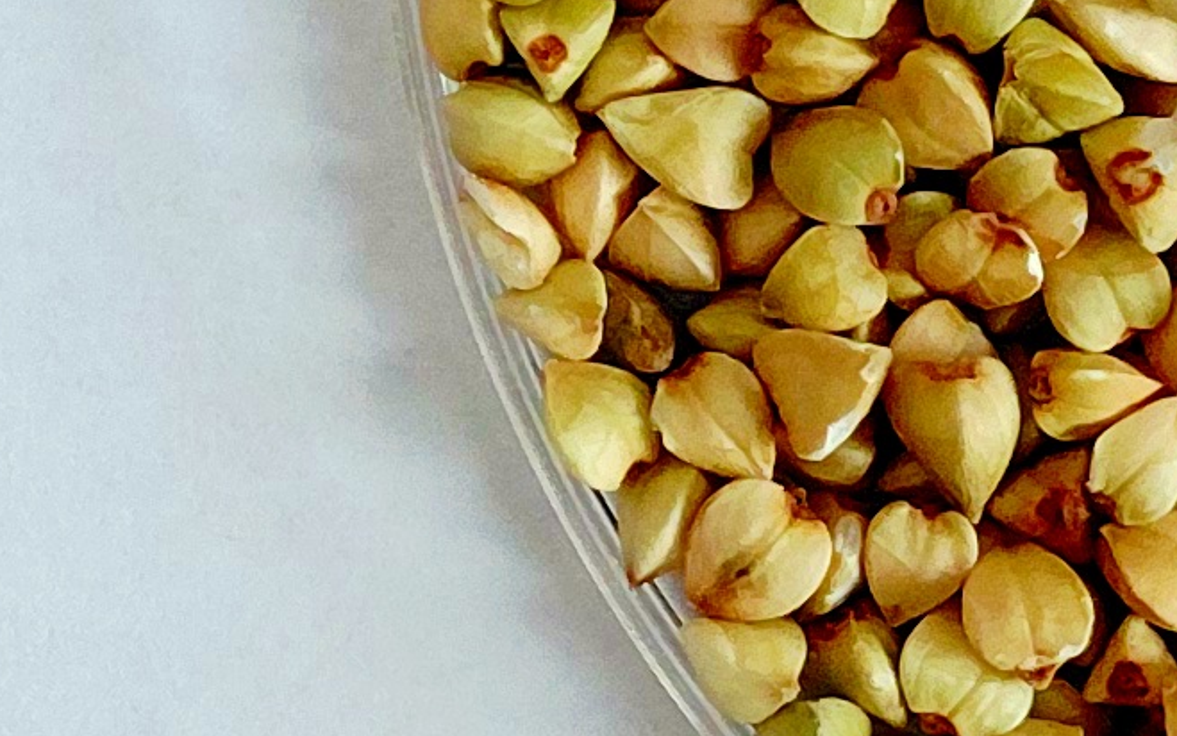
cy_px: 70
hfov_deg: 12.7
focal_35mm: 164
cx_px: 130
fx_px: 5261
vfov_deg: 8.0
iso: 100
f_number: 1.8
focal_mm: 4.69
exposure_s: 1/120
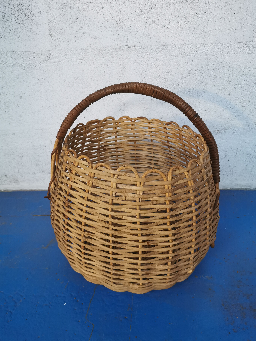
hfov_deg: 51.4
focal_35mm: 27
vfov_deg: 65.3
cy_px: 170
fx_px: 266
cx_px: 128
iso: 400
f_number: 1.8
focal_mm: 5.58
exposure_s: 1/33.3
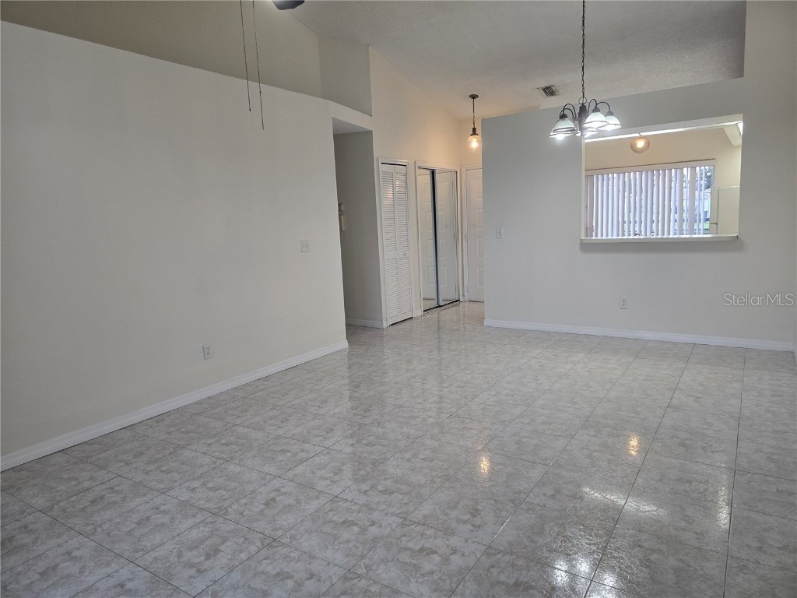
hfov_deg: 73.9
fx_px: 530
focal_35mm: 23
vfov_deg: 58.9
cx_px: 398
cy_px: 299
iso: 125
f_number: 1.7
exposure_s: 1/120
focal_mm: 6.3
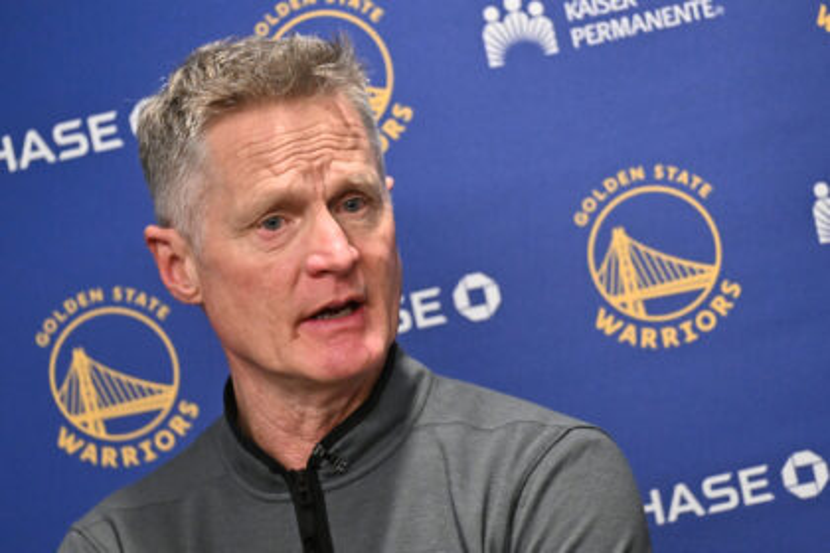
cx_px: 415
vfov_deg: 4.6
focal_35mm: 300
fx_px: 6916
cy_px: 276
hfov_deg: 6.9
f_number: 2.8
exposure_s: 1/400
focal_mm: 200
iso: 3200
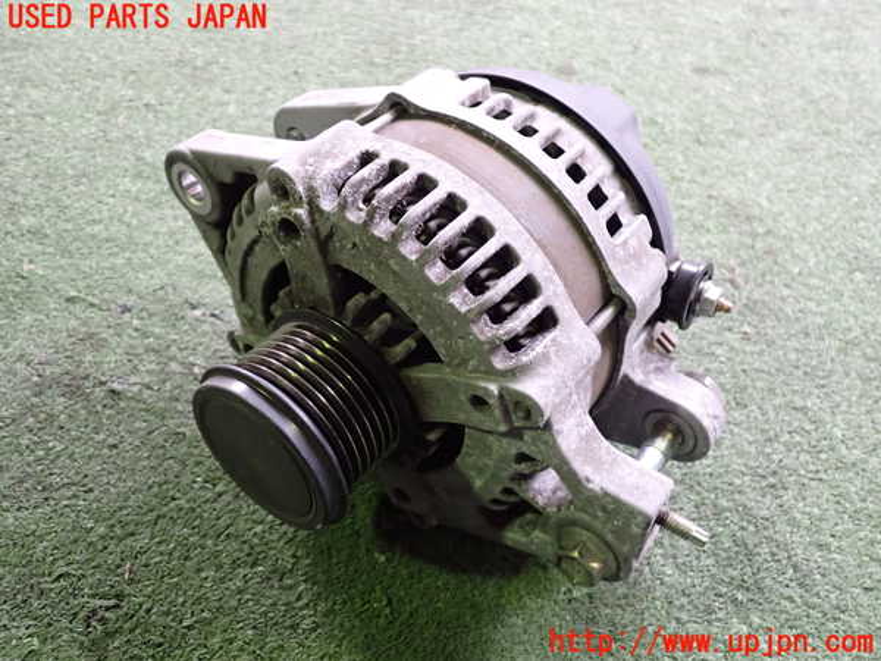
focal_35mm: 32
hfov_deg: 56.8
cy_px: 330
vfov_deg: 44.2
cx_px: 440
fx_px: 814
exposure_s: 1/30
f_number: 2.4
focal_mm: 5.79
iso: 500
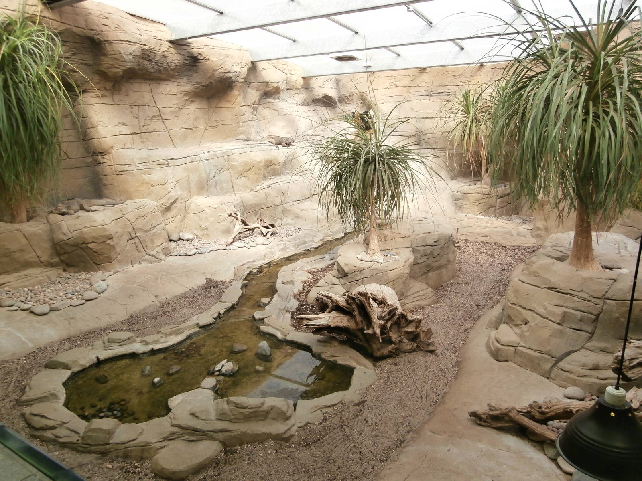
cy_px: 240
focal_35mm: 24
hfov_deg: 71.6
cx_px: 321
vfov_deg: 56.8
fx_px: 445
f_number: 3
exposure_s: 1/200
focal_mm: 4.2
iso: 100
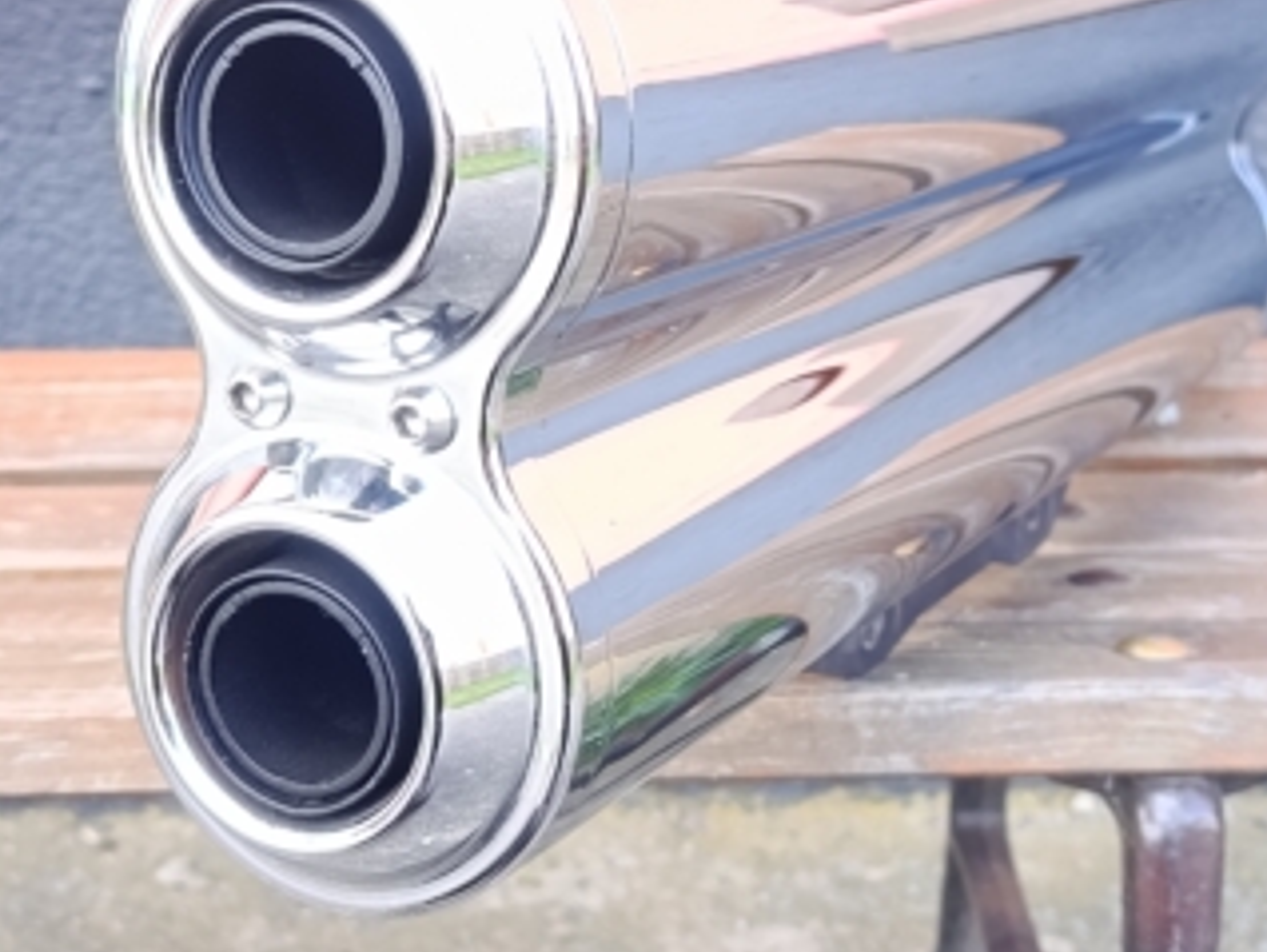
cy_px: 398
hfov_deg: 28.5
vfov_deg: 21.6
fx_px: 2491
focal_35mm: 68
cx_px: 685
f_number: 1.7
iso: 384
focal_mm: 5.24
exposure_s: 1/100
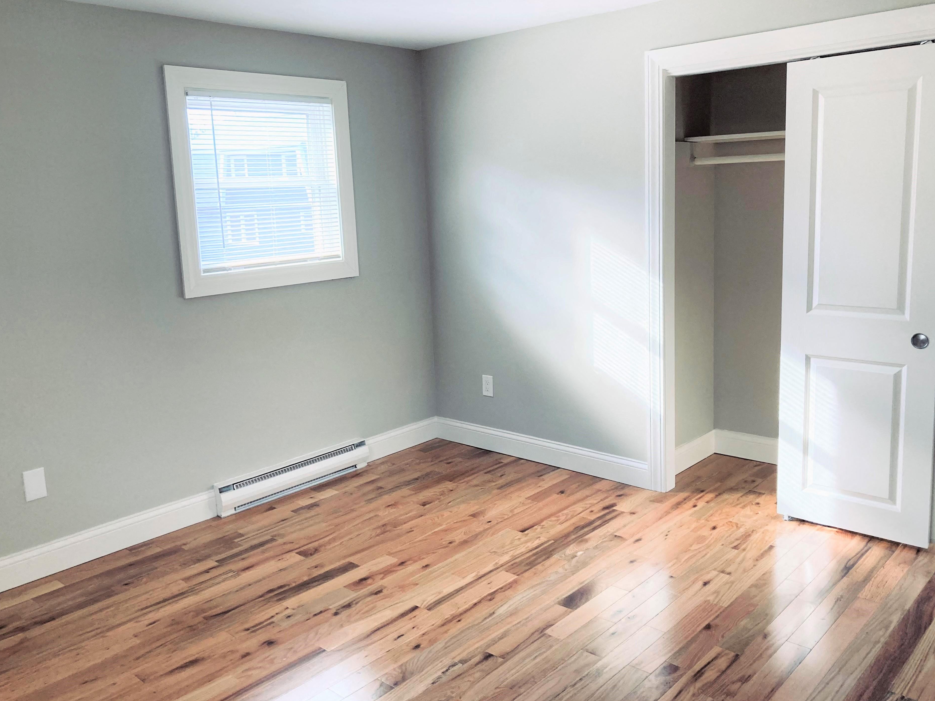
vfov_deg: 46.8
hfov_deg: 60.0
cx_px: 483
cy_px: 332
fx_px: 810
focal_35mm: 30
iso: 100
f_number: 1.8
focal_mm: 3.99
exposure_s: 1/60
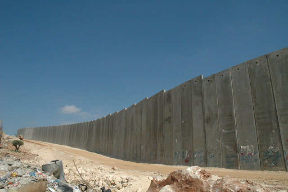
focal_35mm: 27
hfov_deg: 67.4
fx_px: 216
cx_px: 144
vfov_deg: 47.9
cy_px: 96
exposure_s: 1/1000
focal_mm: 18
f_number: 16
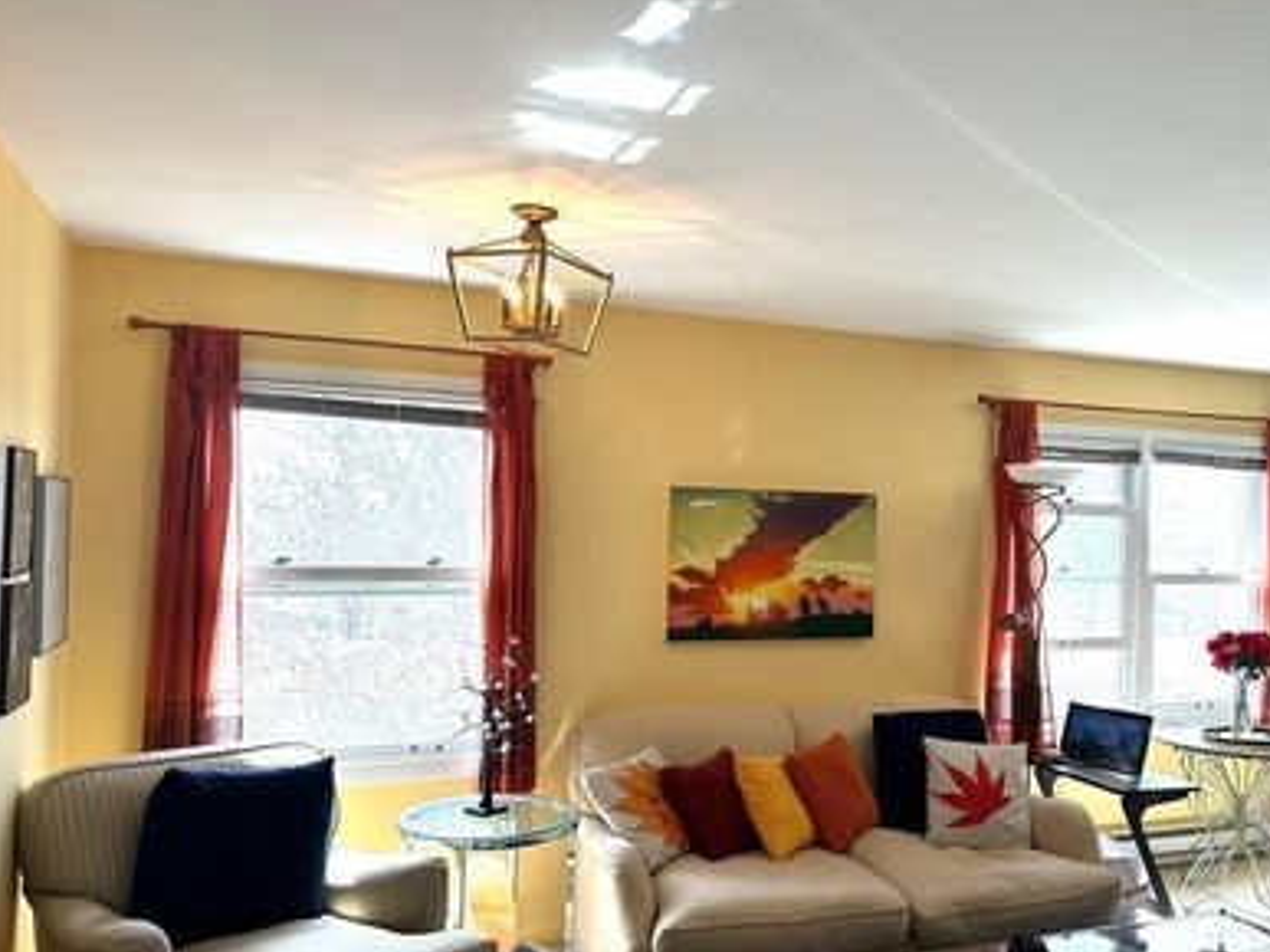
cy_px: 520
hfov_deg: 57.6
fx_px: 1137
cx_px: 801
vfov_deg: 45.4
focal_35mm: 31
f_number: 1.78
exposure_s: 1/399
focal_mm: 6.86
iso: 80
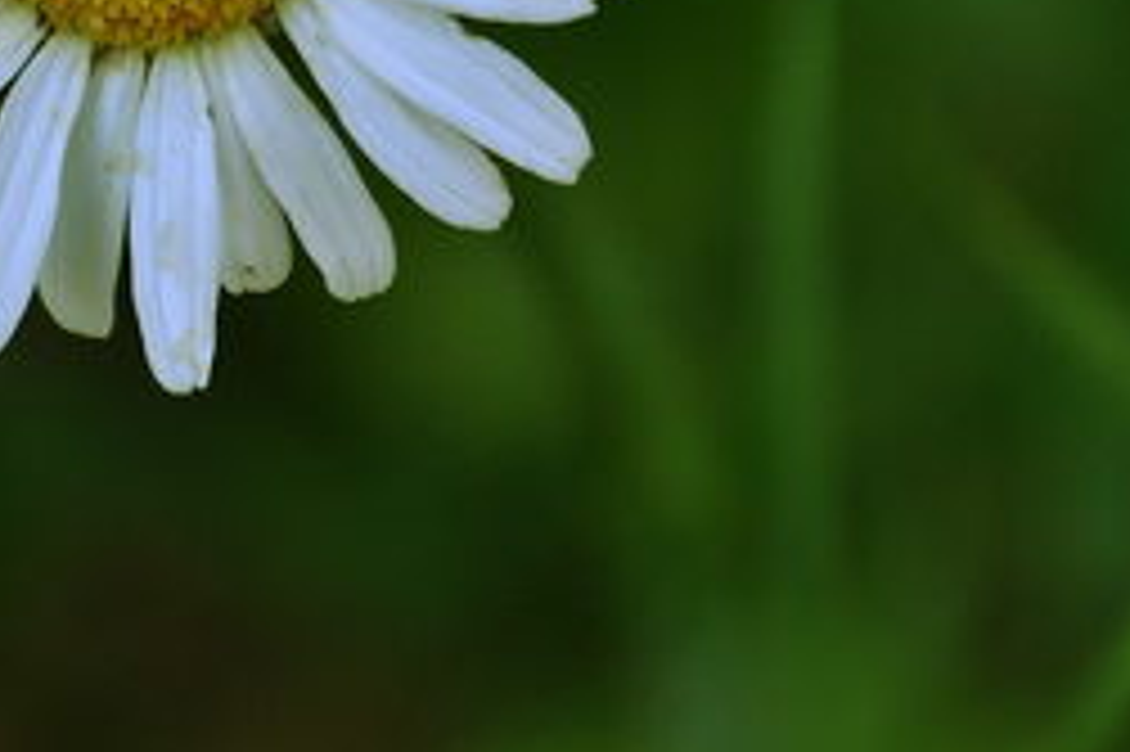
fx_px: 28136
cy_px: -140
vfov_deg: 1.5
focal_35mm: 897
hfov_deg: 2.3
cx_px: 122
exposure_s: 1/60
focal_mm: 250
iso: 400
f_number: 6.3
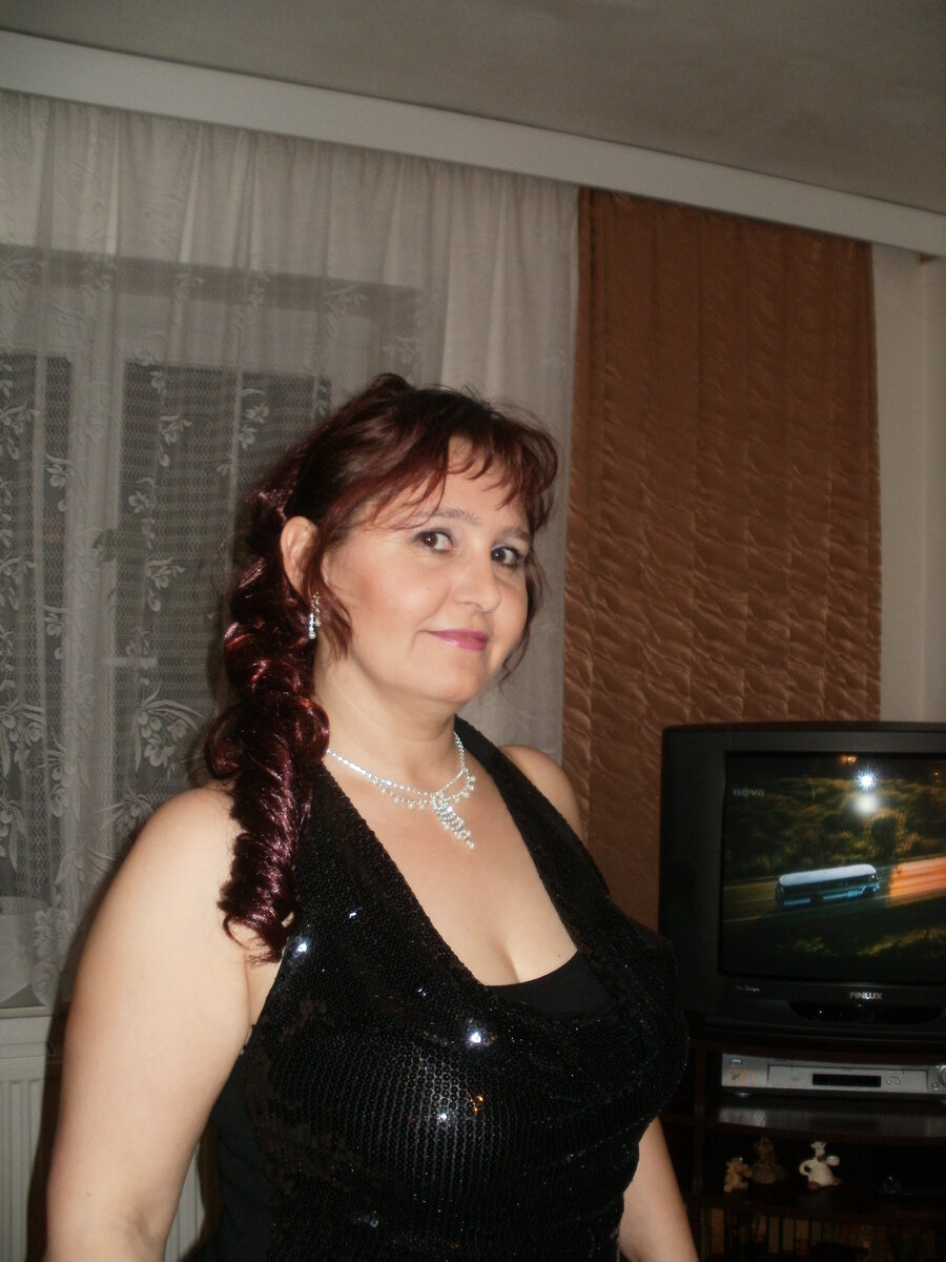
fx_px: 1312
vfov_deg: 51.4
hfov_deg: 39.7
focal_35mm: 36
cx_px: 473
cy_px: 631
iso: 125
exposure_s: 1/30
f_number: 3.5
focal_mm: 6.3
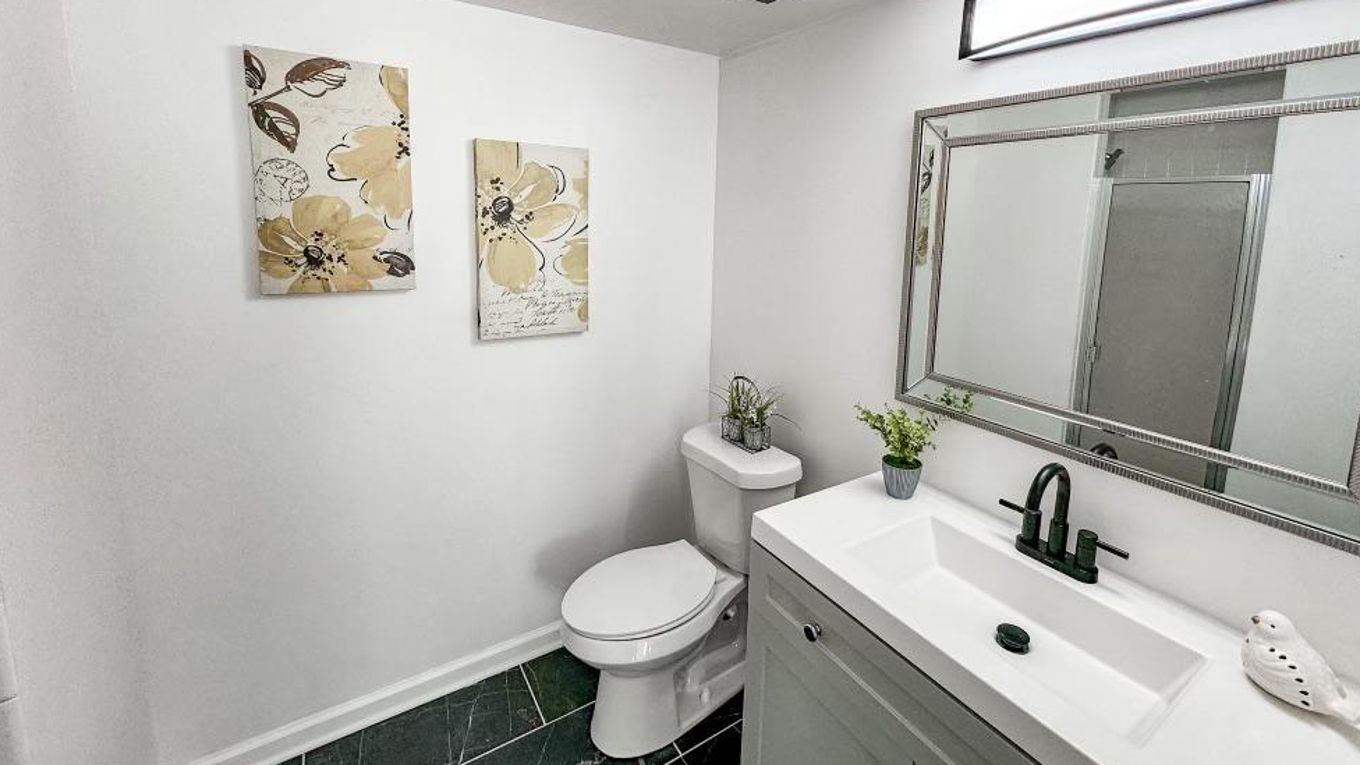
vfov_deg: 66.2
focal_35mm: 16
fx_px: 577
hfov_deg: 99.3
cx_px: 706
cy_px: 293
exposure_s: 1/120
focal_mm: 2.22
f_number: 2.2
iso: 125
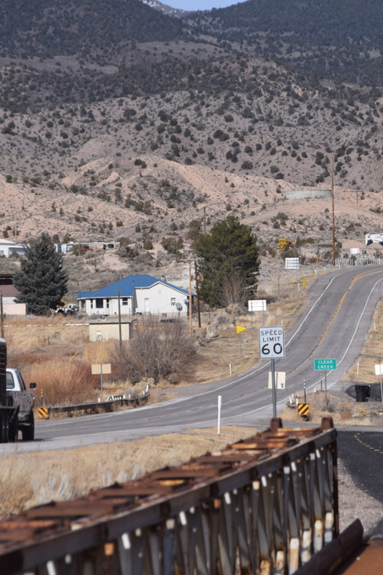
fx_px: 5233
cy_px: 287
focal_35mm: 328
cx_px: 249
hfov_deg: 4.2
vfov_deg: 6.3
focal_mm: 145
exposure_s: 1/2000
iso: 220
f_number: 5.6
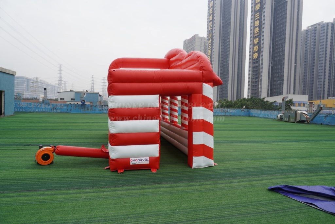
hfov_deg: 73.7
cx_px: 168
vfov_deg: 53.1
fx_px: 223
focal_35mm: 24
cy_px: 112
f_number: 8
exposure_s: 1/200
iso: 100
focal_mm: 16
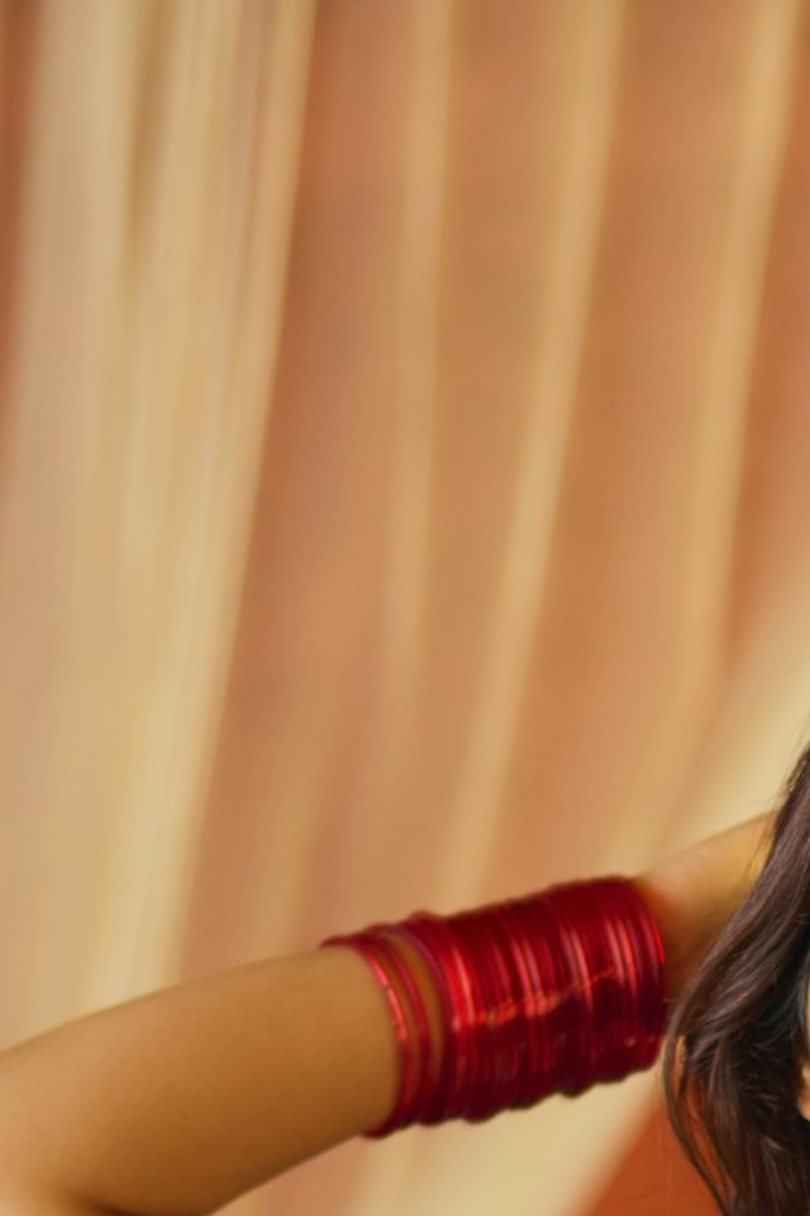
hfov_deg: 4.5
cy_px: 1655
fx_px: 10365
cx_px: 1028
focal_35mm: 307
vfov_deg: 6.6
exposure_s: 1/100
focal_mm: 85
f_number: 2
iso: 400
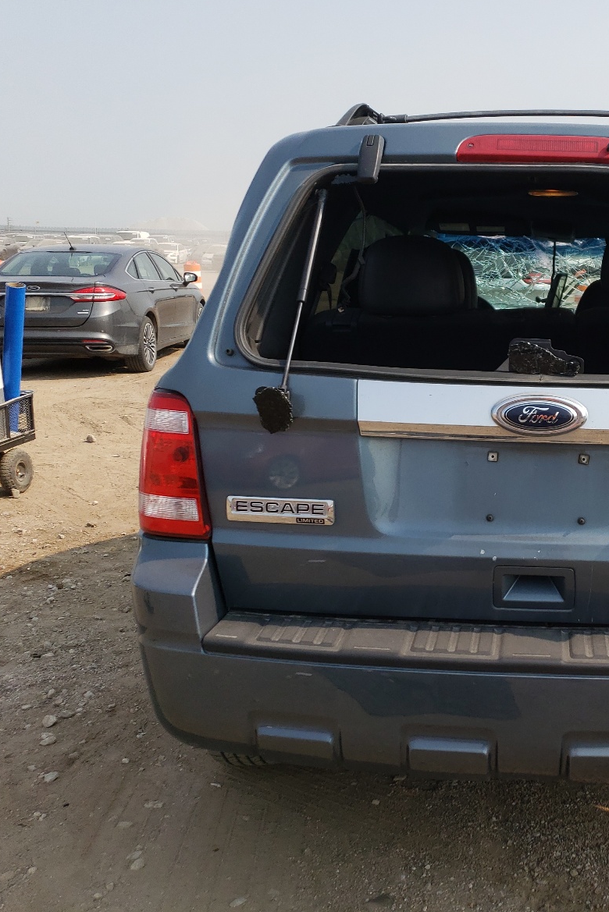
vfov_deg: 51.9
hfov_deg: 34.1
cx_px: 539
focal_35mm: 37
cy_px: 445
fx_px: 938
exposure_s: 1/2500
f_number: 1.5
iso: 50
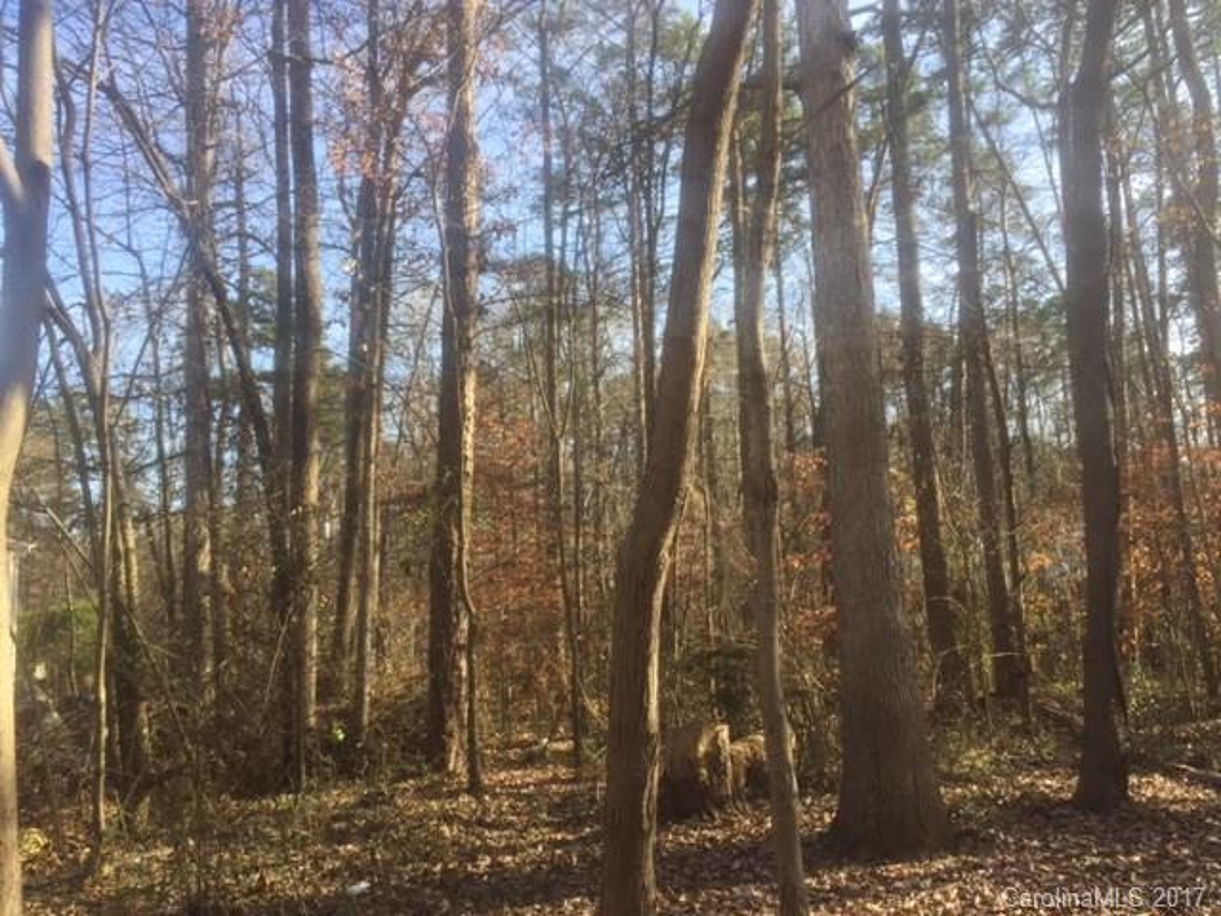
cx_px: 610
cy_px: 458
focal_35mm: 29
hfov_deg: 61.7
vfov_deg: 48.2
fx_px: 1023
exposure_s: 1/416
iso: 32
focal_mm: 4.15
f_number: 2.2
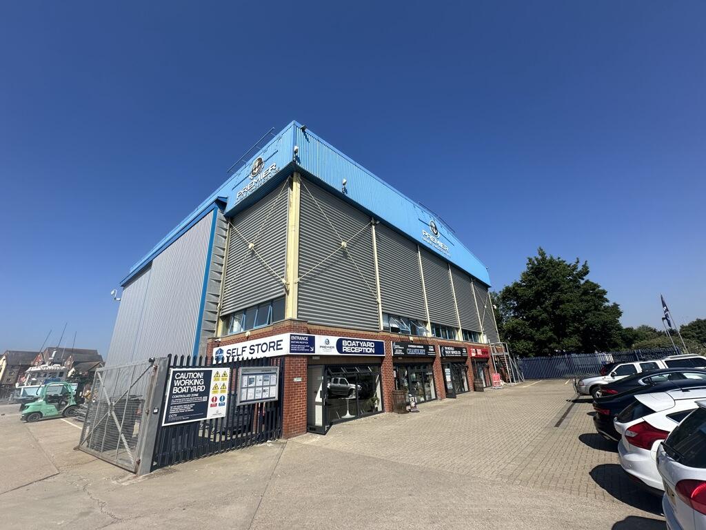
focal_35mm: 14
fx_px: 286
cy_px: 265
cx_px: 353
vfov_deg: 85.7
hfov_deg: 102.1
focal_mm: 2.22
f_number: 2.2
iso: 50
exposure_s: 1/2817
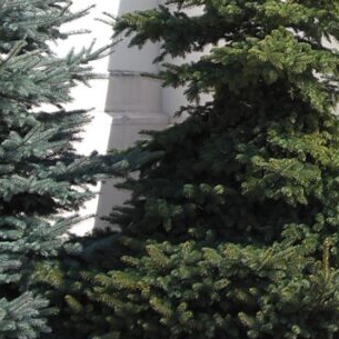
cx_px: 460
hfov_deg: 9.8
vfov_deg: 10.0
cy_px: 107
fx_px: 1939
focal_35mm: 175
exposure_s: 1/250
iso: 50
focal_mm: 10.4
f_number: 4
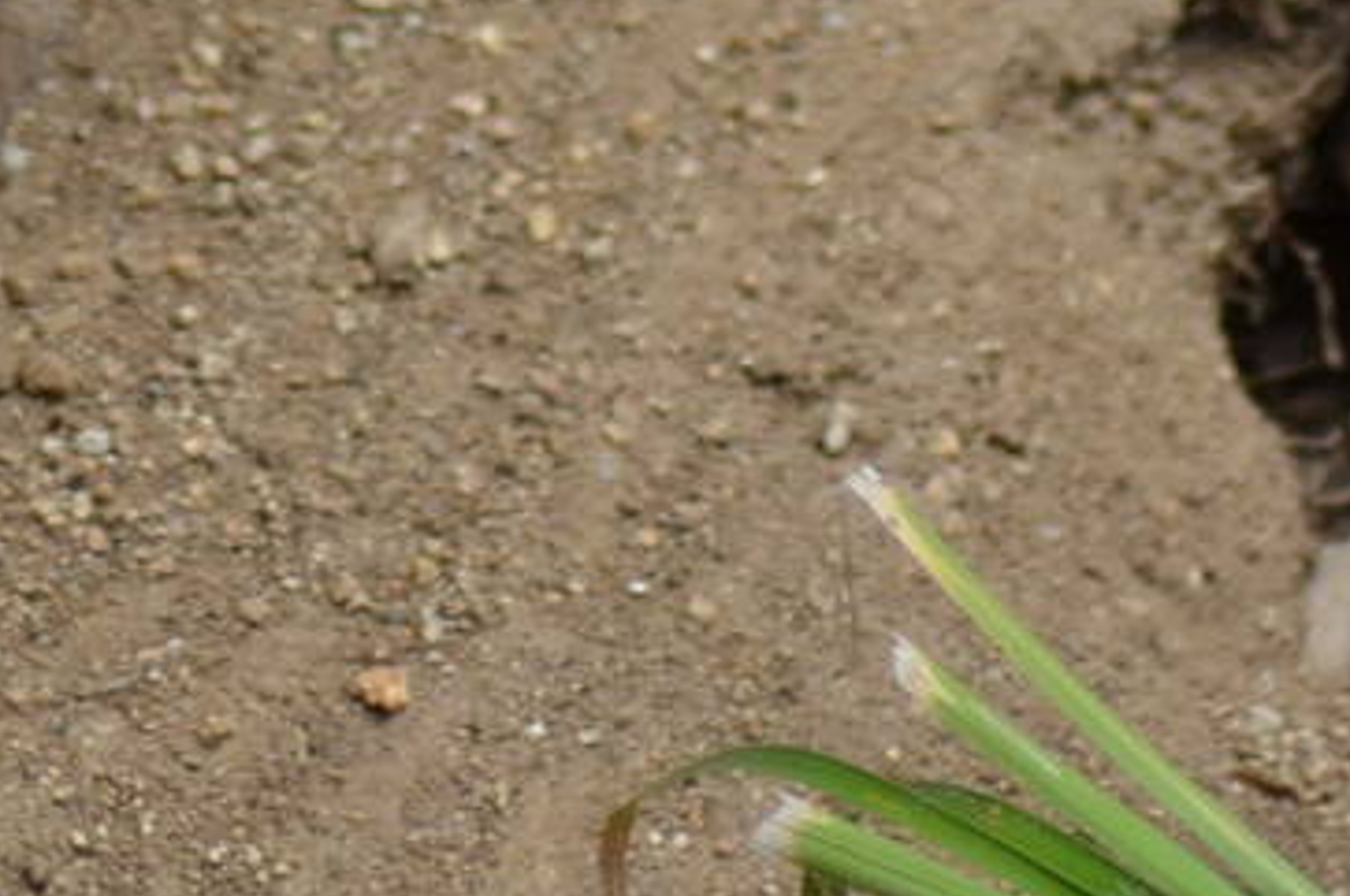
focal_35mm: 1123
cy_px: -907
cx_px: 465
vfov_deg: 1.2
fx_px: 42056
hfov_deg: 1.8
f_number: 4.5
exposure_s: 1/1000
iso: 640
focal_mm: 170
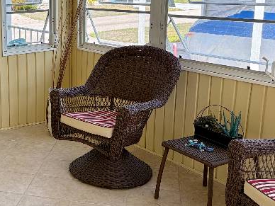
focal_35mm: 57
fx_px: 453
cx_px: 4
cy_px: 87
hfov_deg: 31.4
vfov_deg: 25.6
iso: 64
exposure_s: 1/275
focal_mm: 5.96
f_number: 1.6
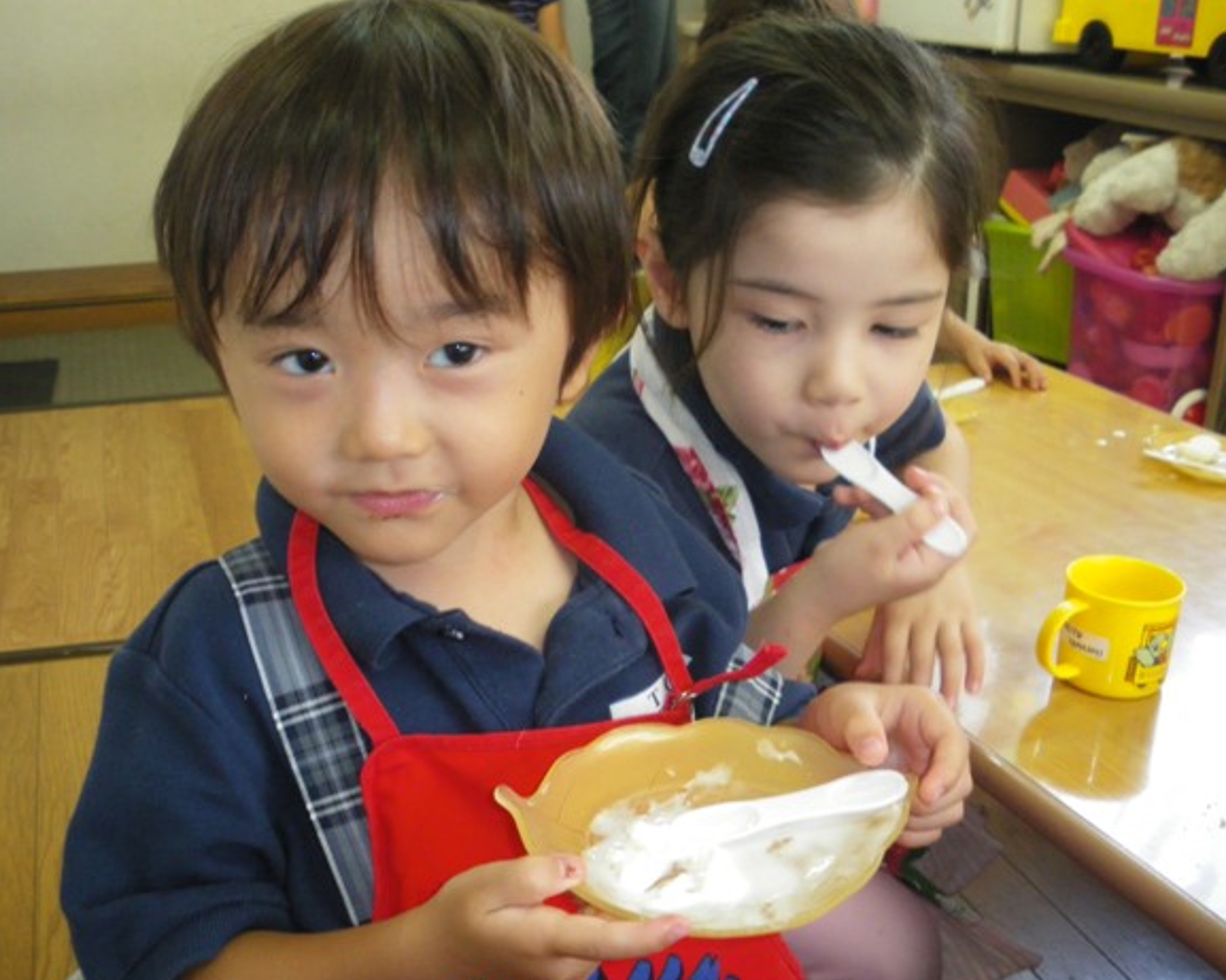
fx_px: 1414
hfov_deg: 46.8
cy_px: 485
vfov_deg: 38.2
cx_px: 576
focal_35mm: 39
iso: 320
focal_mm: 6.3
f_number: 3.5
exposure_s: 1/50
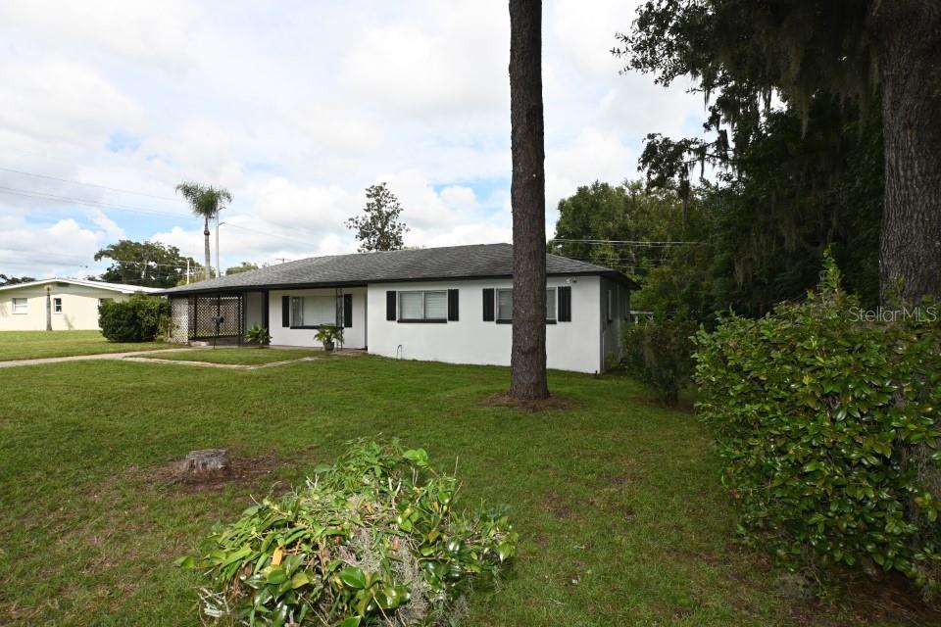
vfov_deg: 67.4
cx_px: 470
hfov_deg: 90.0
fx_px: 470
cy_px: 314
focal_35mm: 18
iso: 100
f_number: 8
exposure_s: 1/200
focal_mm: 12
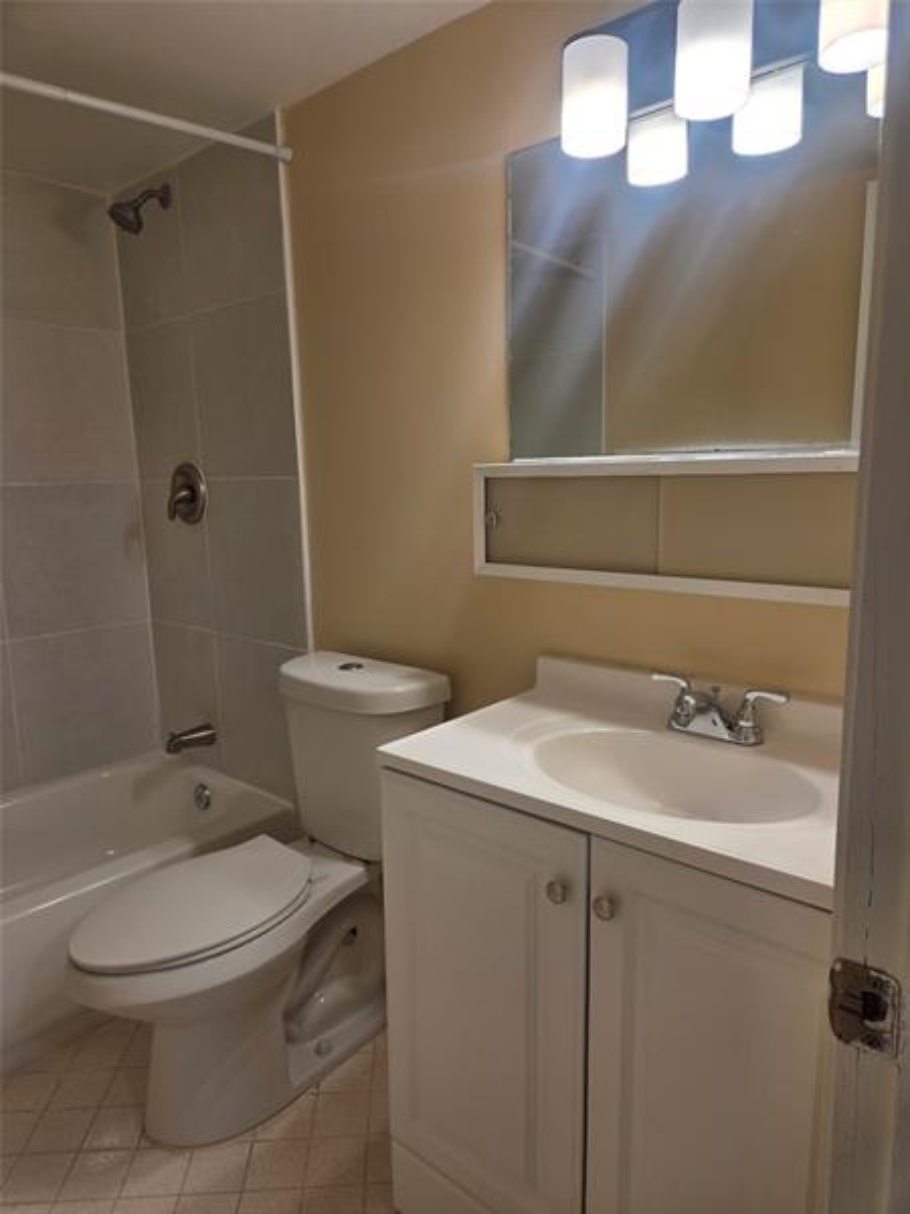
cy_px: 607
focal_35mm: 23
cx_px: 455
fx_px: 806
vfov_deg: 73.9
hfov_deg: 58.9
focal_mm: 5.4
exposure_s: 1/120
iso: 40
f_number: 1.8
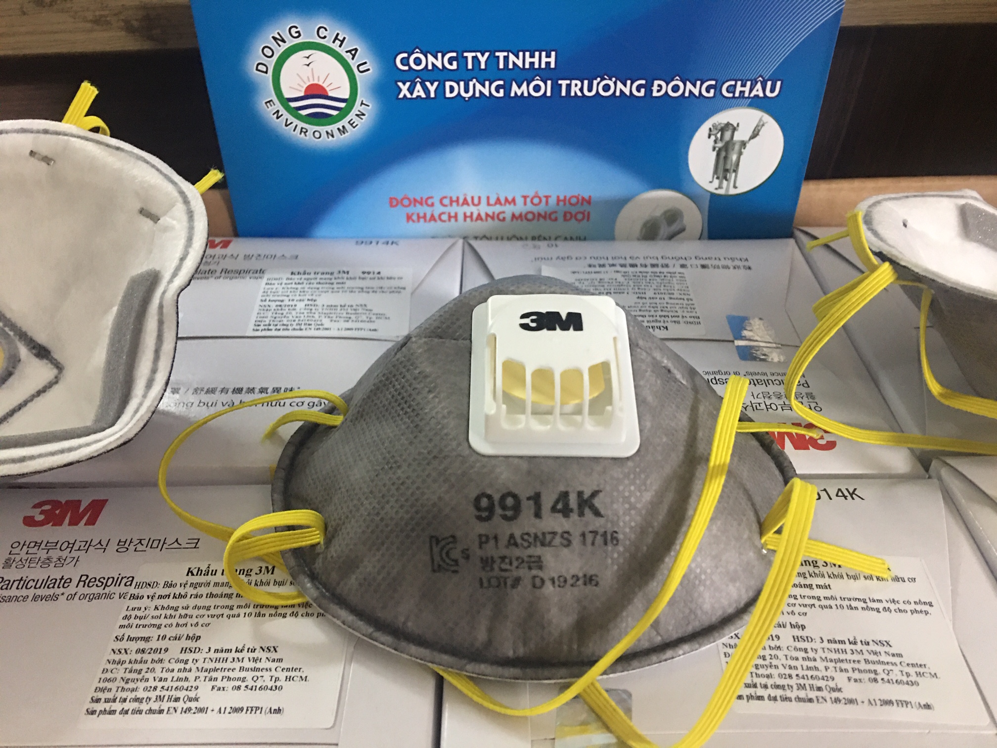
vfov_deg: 48.2
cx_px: 498
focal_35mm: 29
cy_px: 374
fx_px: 835
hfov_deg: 61.7
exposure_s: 1/8
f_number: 2.2
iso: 125
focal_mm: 4.15
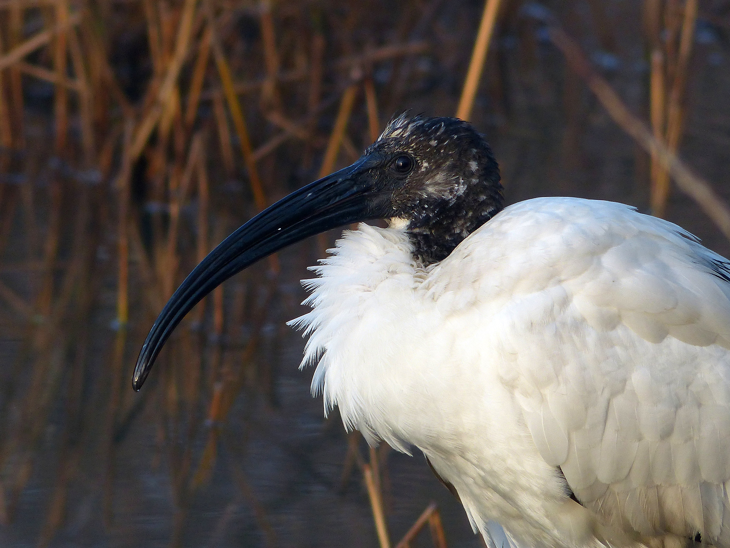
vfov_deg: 2.3
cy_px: 274
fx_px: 13918
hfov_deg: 3.0
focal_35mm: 660
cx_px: 365
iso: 125
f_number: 3.5
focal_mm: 108
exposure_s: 1/125
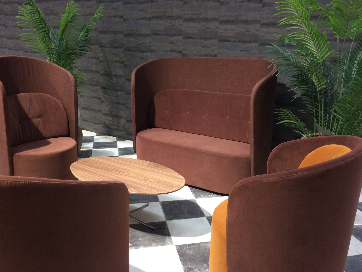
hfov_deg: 60.0
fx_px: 314
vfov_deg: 46.8
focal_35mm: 30
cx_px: 176
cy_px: 137
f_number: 2.2
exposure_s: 1/33
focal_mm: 4.15
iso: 250
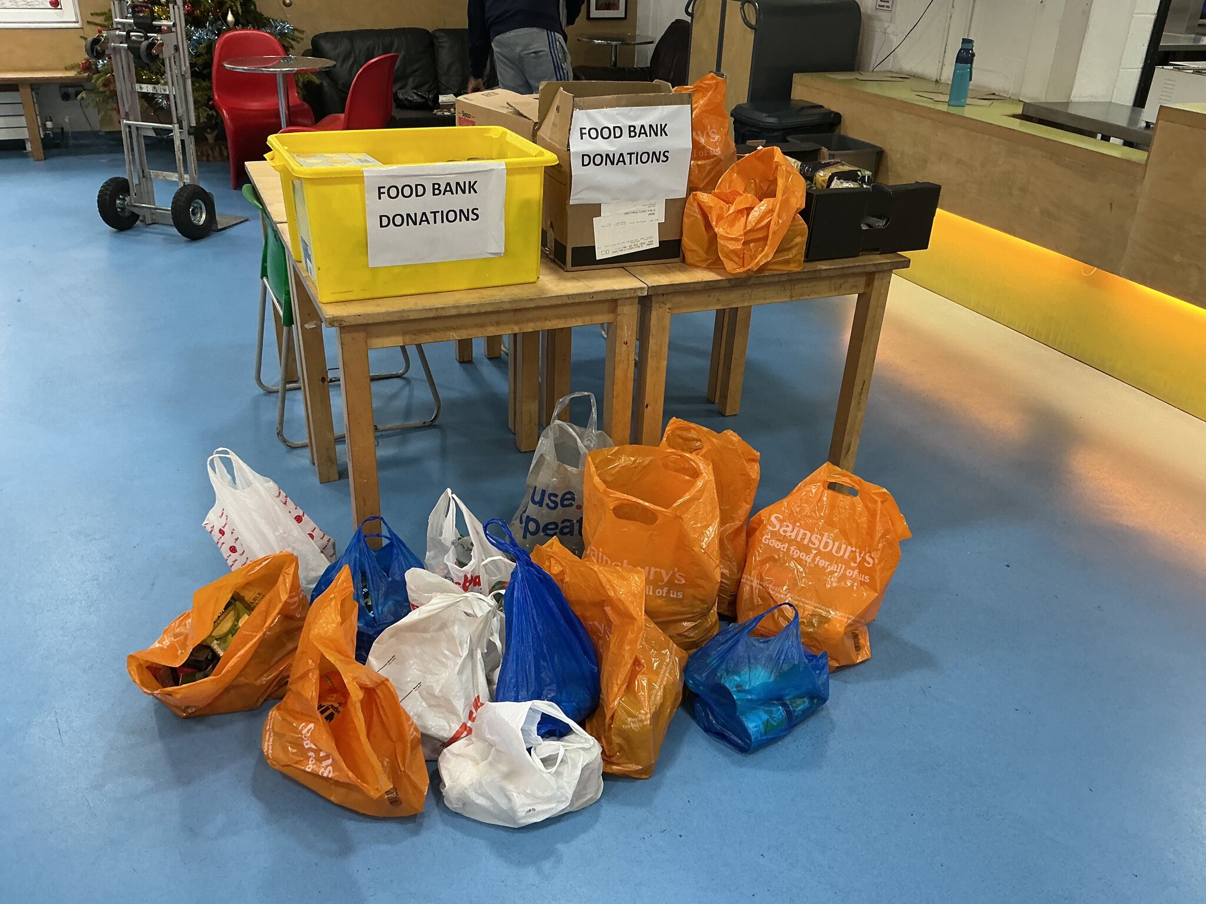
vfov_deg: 48.2
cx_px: 603
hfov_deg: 61.7
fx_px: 1010
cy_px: 452
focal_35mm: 29
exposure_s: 1/50
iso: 100
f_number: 1.8
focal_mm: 3
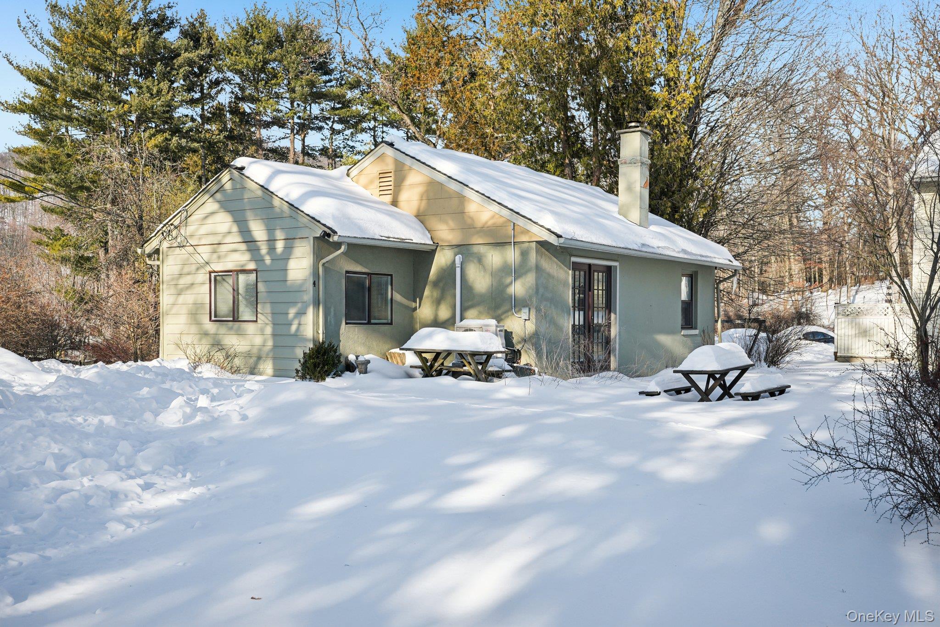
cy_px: 314
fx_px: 914
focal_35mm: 35
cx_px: 470
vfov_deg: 37.8
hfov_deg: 54.4
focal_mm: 35
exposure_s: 1/200
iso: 100
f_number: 8
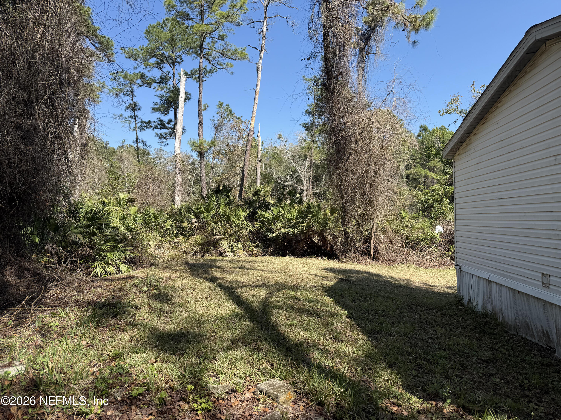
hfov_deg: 71.6
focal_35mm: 24
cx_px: 280
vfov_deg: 56.8
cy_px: 210
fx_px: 389
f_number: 1.78
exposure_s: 1/2053
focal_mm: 6.76
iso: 80
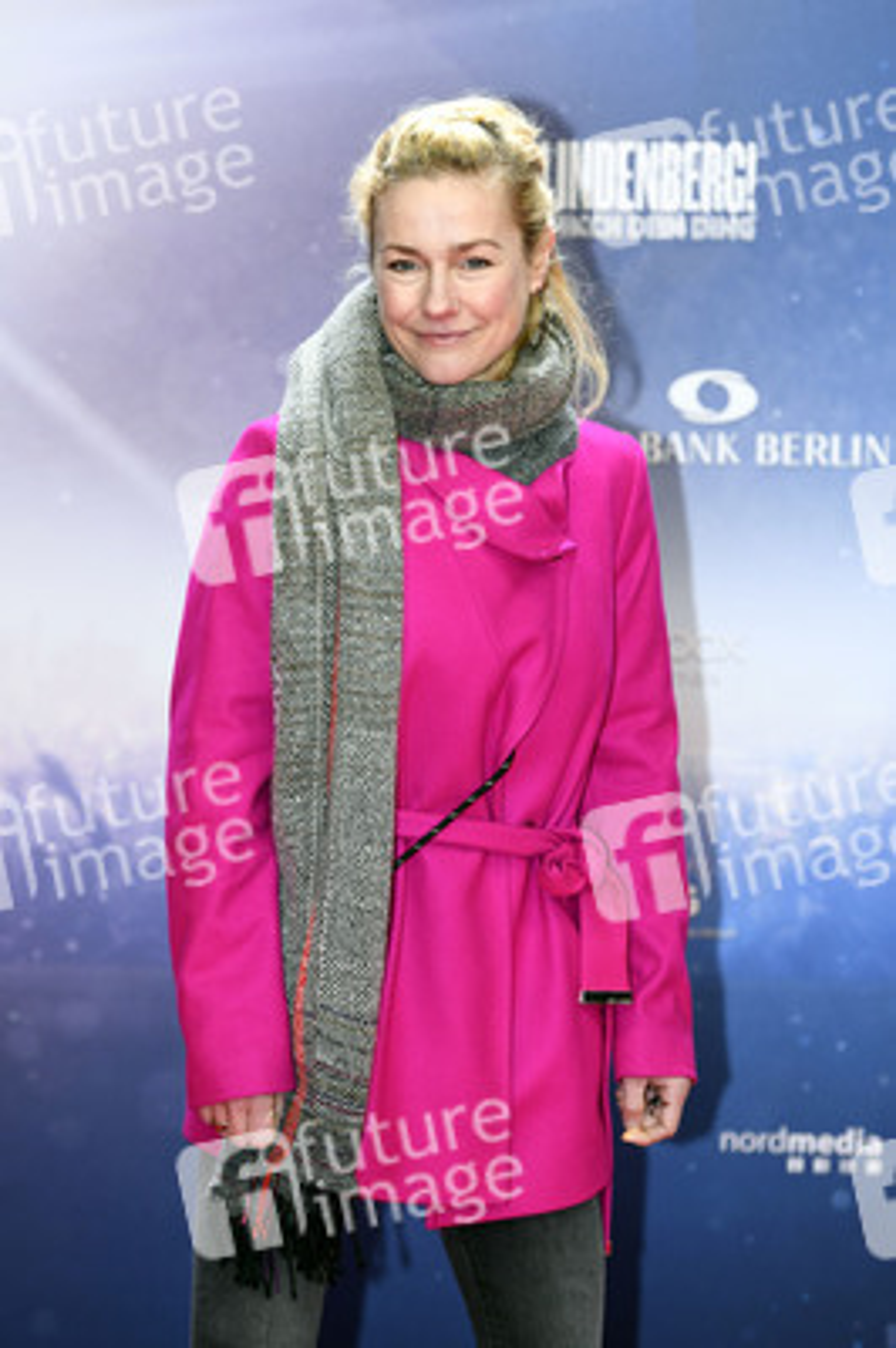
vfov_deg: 16.8
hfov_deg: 11.2
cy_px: 674
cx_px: 448
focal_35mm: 122
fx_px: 4562
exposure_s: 1/500
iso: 800
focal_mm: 122
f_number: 3.5
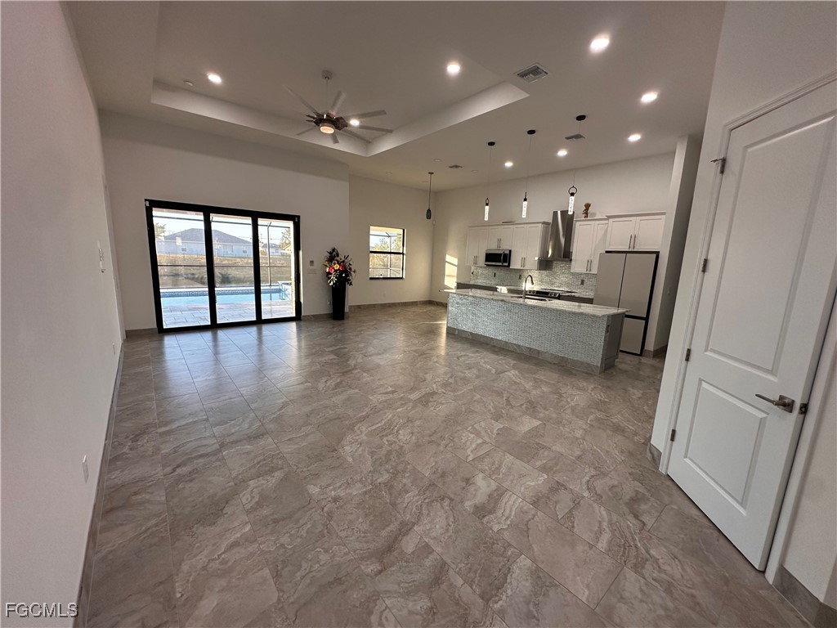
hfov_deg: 102.1
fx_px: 339
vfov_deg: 85.7
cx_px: 418
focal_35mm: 14
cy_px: 314
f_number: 2.2
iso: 100
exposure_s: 1/120
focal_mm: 2.22
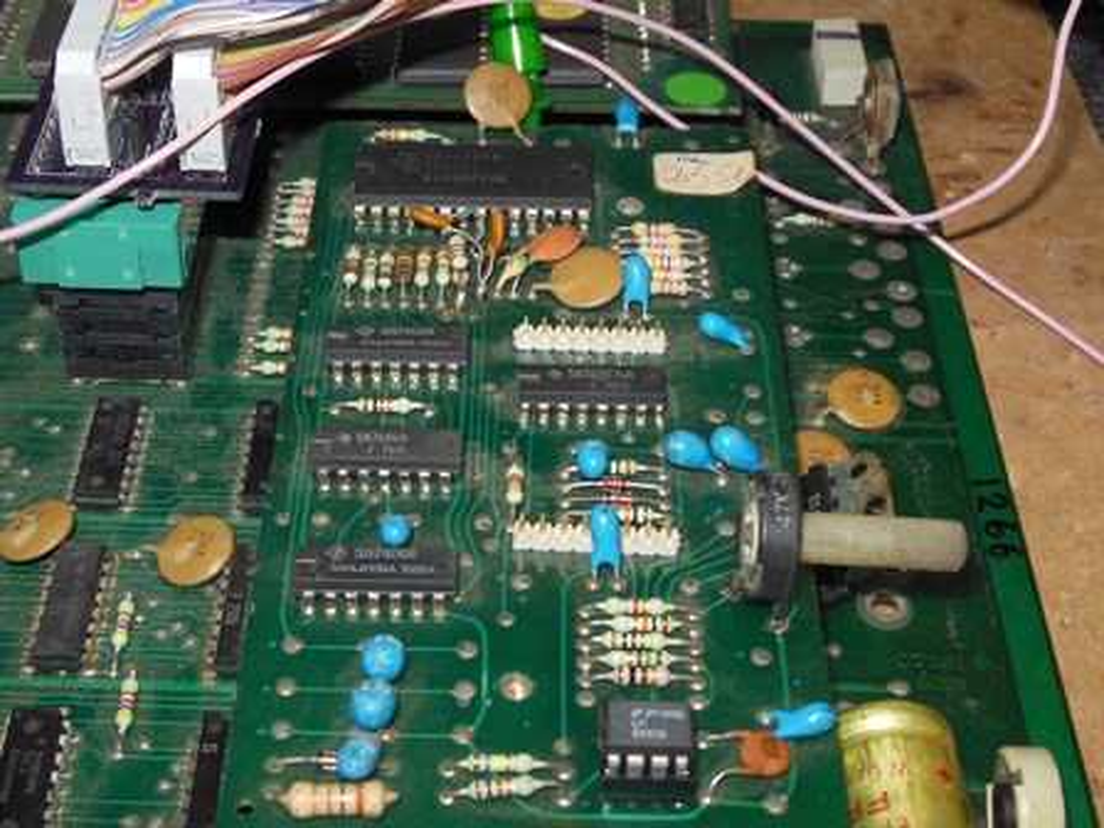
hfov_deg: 43.9
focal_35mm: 43
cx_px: 552
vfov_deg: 33.6
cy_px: 414
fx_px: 1371
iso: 200
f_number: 7.5
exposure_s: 1/30
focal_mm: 7.7
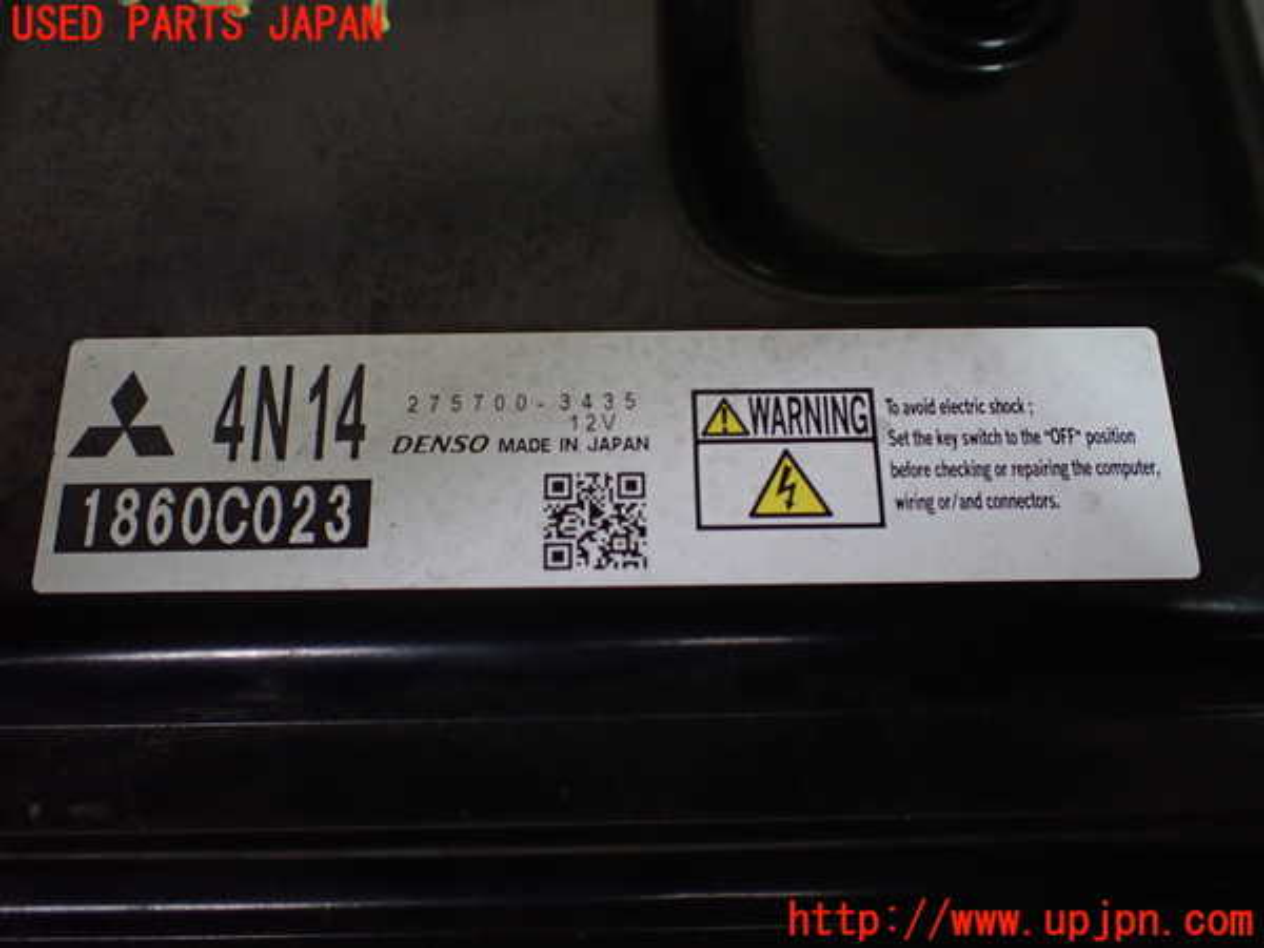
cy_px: 474
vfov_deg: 46.8
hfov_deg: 60.0
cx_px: 632
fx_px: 1095
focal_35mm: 30
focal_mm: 5.4
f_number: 2.3
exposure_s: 1/125
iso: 500
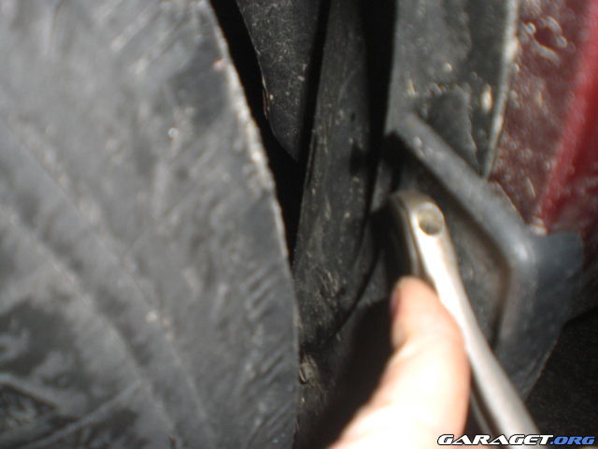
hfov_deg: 49.0
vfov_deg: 37.7
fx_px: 656
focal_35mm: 38
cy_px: 224
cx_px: 299
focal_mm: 6.3
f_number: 3.1
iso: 200
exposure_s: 1/60
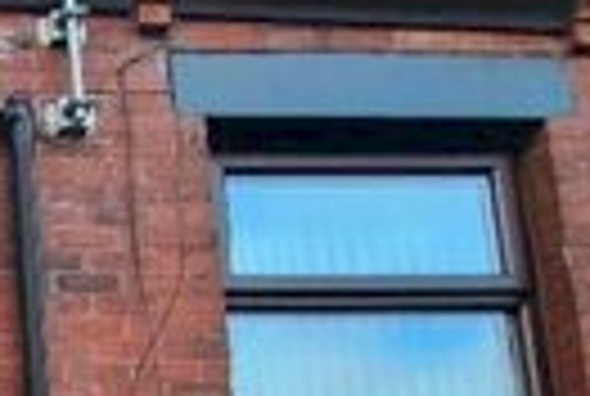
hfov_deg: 18.1
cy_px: 1024
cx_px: -613
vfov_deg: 12.9
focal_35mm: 72
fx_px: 1183
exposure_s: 1/248
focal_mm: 2.22
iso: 64
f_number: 2.2
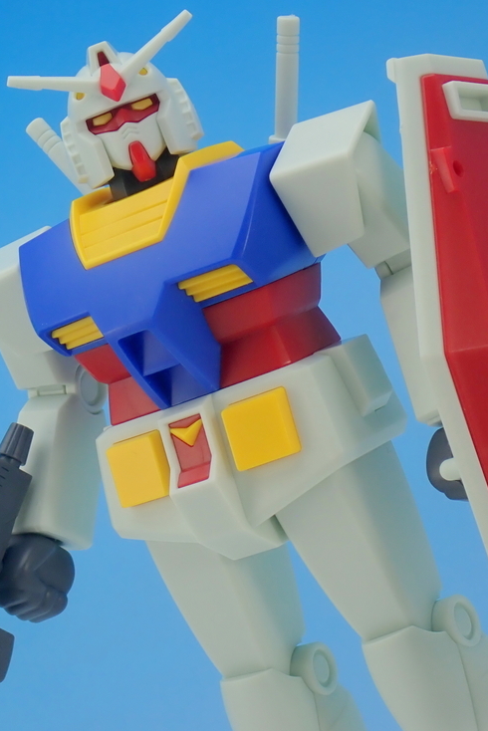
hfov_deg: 9.5
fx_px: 2945
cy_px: 371
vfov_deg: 14.1
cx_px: 210
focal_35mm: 145
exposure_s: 1/10
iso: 100
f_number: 6.3
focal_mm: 18
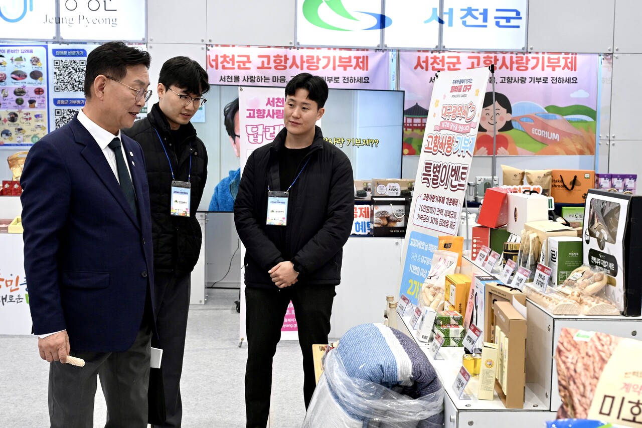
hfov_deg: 43.6
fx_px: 802
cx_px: 321
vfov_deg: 29.9
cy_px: 214
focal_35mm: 45
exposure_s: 1/125
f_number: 5.6
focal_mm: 45
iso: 1600
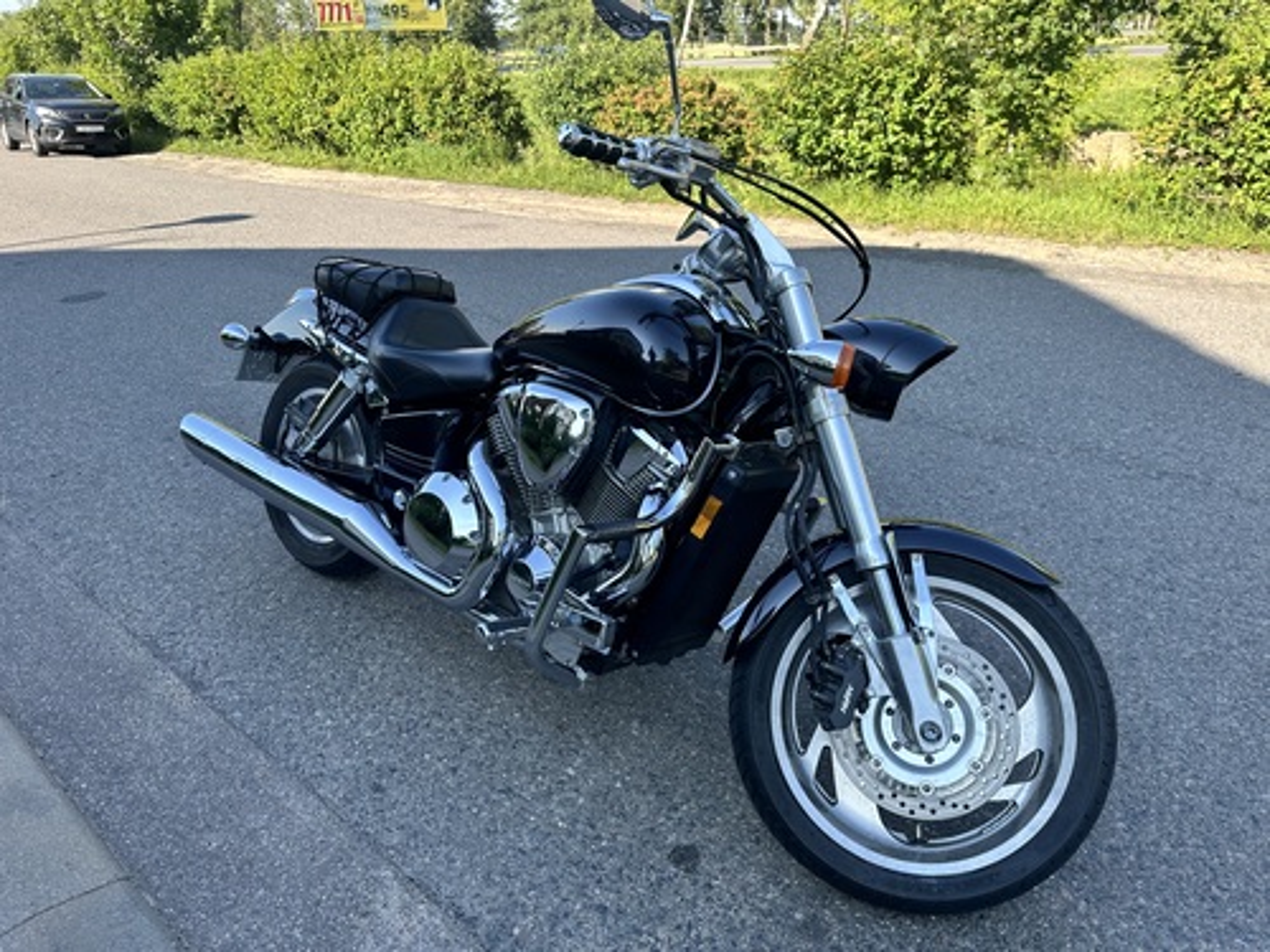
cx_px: 635
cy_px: 476
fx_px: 881
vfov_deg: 56.8
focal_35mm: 24
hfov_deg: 71.6
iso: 80
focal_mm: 6.86
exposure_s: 1/943
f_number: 1.78
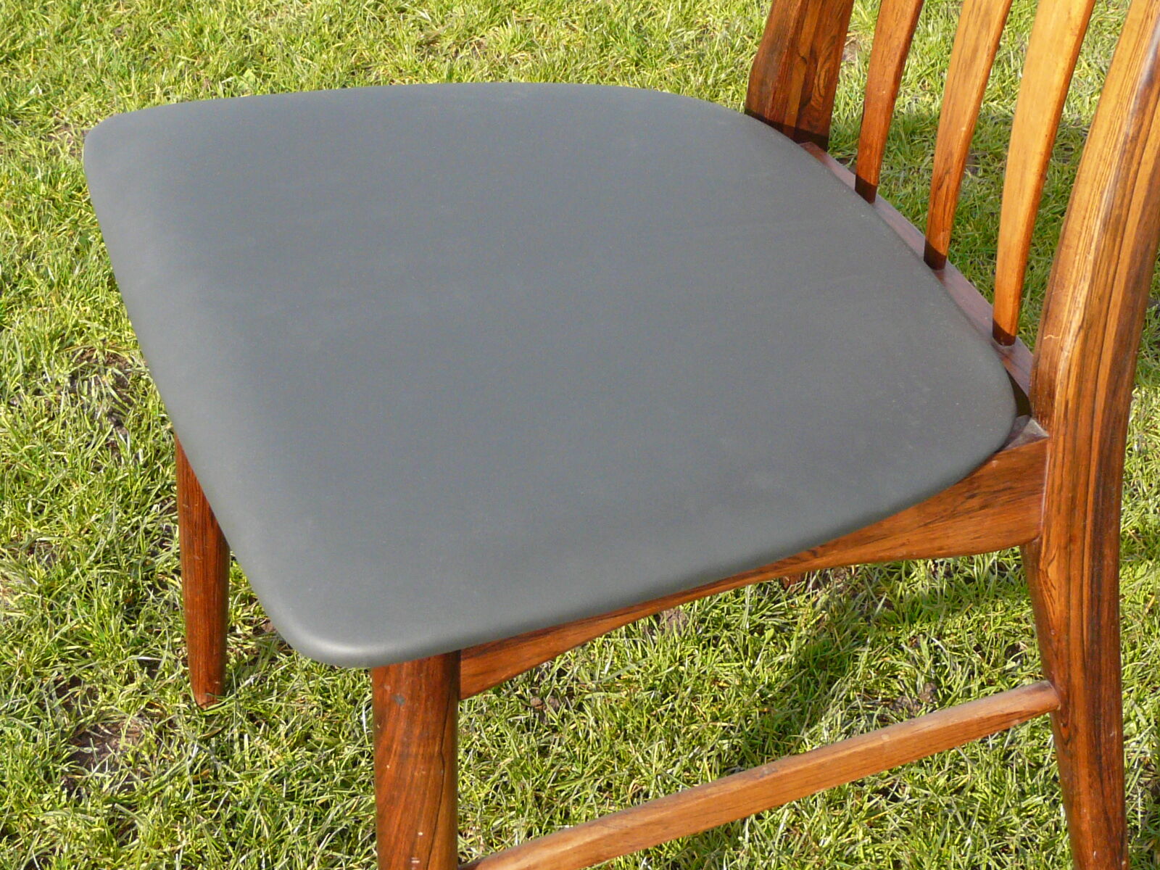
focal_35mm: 64
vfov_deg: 22.9
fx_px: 2145
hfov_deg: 30.3
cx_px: 580
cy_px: 435
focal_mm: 6.5
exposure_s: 1/500
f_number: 3.2
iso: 160
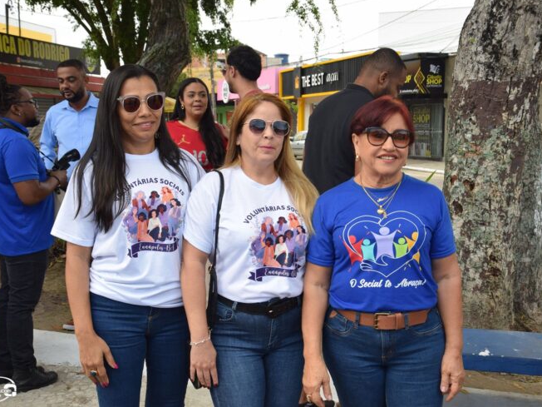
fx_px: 720
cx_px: 274
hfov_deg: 41.2
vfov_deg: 31.5
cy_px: 202
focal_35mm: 46
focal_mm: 28
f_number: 7.1
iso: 400
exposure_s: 1/200
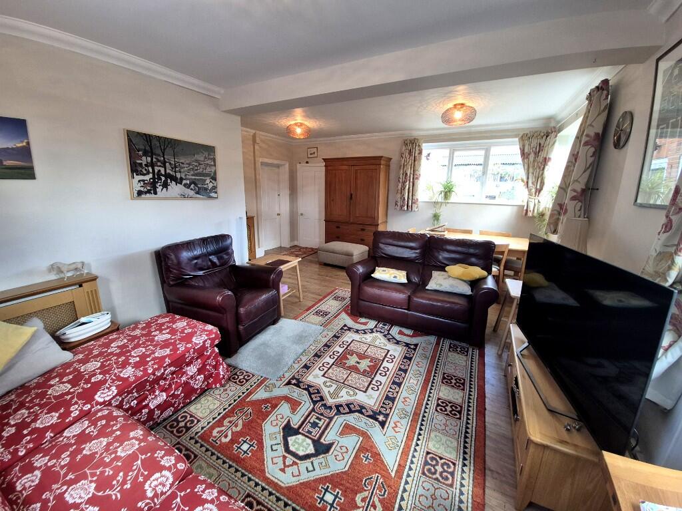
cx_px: 341
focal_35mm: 13
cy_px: 256
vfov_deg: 89.9
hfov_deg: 106.2
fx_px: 256
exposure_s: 1/50
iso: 160
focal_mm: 1.74
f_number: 2.2
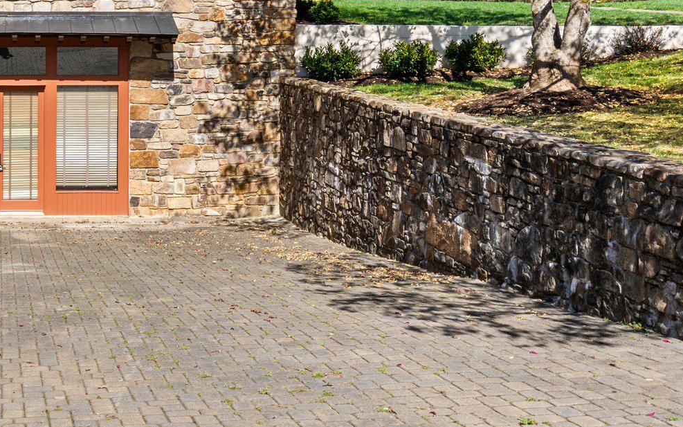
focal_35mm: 55
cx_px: -15
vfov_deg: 22.7
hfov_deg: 33.4
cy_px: 13
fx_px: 1024
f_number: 13
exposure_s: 1/320
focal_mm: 26
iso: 200
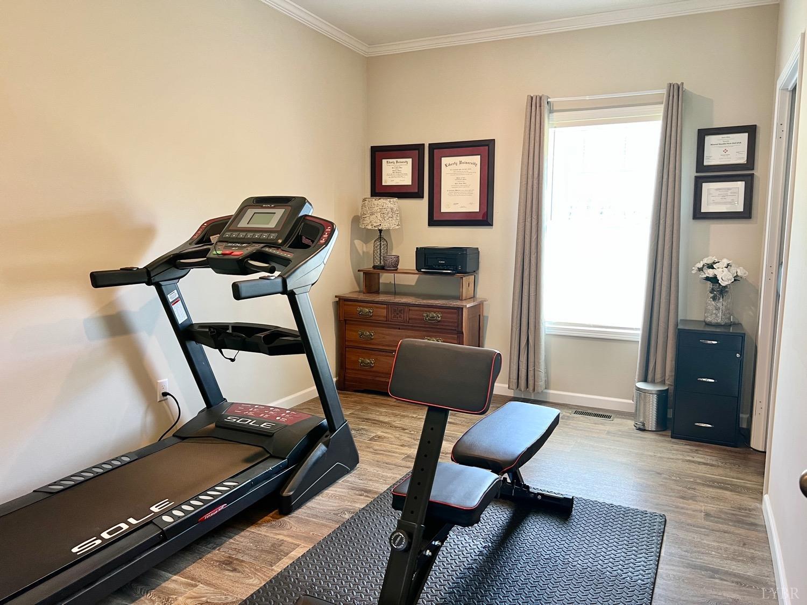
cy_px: 302
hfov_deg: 67.3
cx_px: 404
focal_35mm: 26
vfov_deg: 53.1
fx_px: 606
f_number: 1.5
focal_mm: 5.7
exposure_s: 1/60
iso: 125
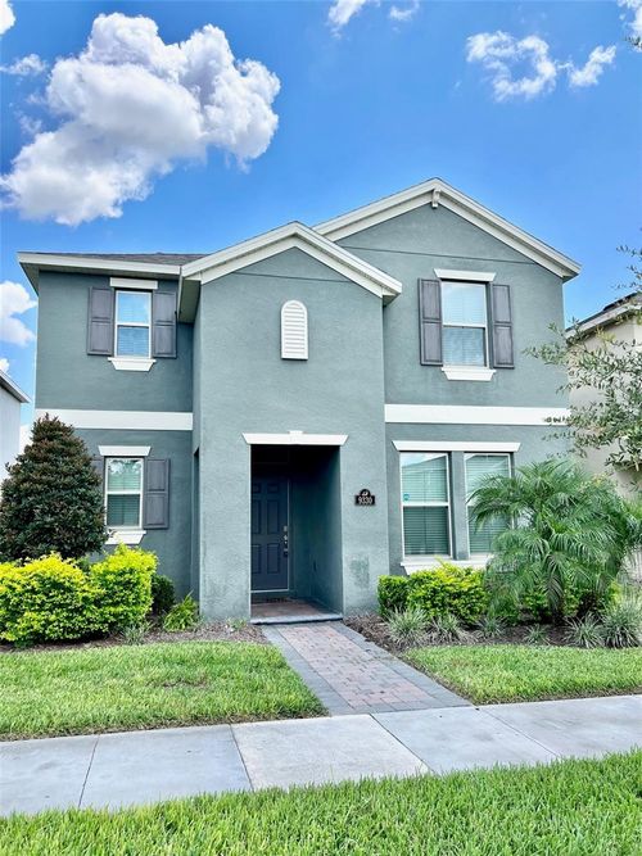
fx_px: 643
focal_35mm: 26
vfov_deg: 67.3
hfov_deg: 53.0
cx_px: 321
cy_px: 428
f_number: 1.5
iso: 50
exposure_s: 1/2252
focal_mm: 5.7
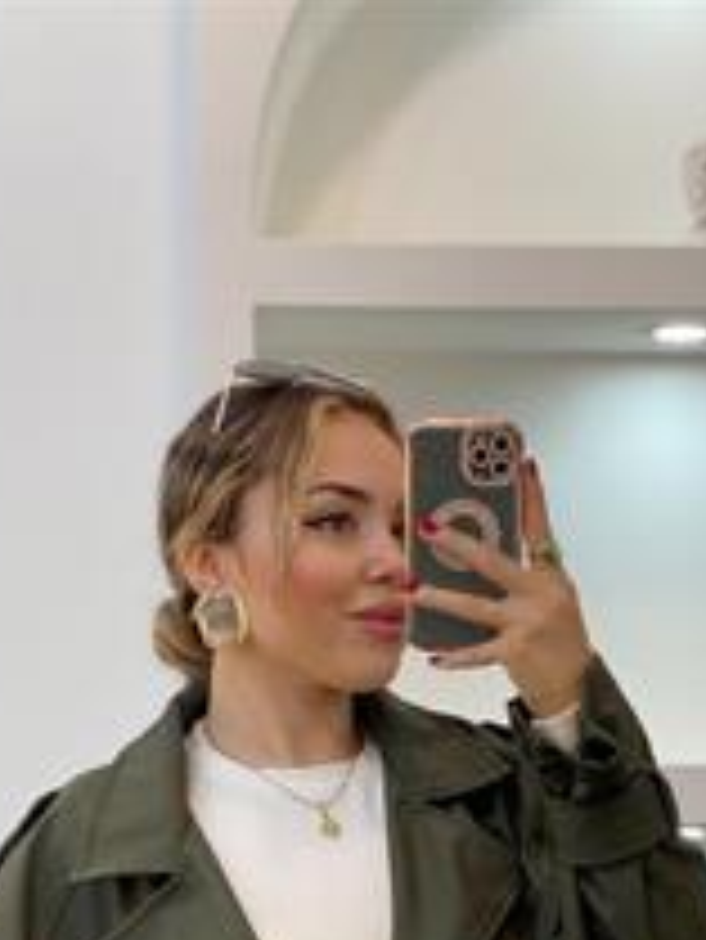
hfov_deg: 14.4
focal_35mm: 103
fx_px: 2798
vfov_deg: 18.6
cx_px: 414
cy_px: 924
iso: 80
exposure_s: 1/100
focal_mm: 6
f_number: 2
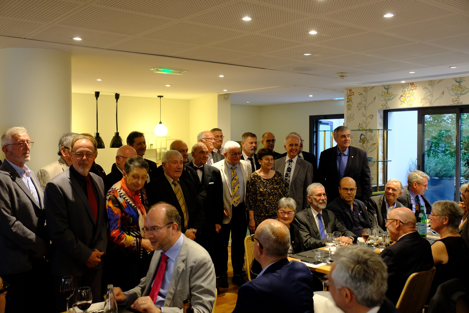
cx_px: 234
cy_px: 156
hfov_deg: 53.1
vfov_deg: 36.9
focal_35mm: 36
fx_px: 469
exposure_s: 1/20
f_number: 5
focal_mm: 24.3
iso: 1600
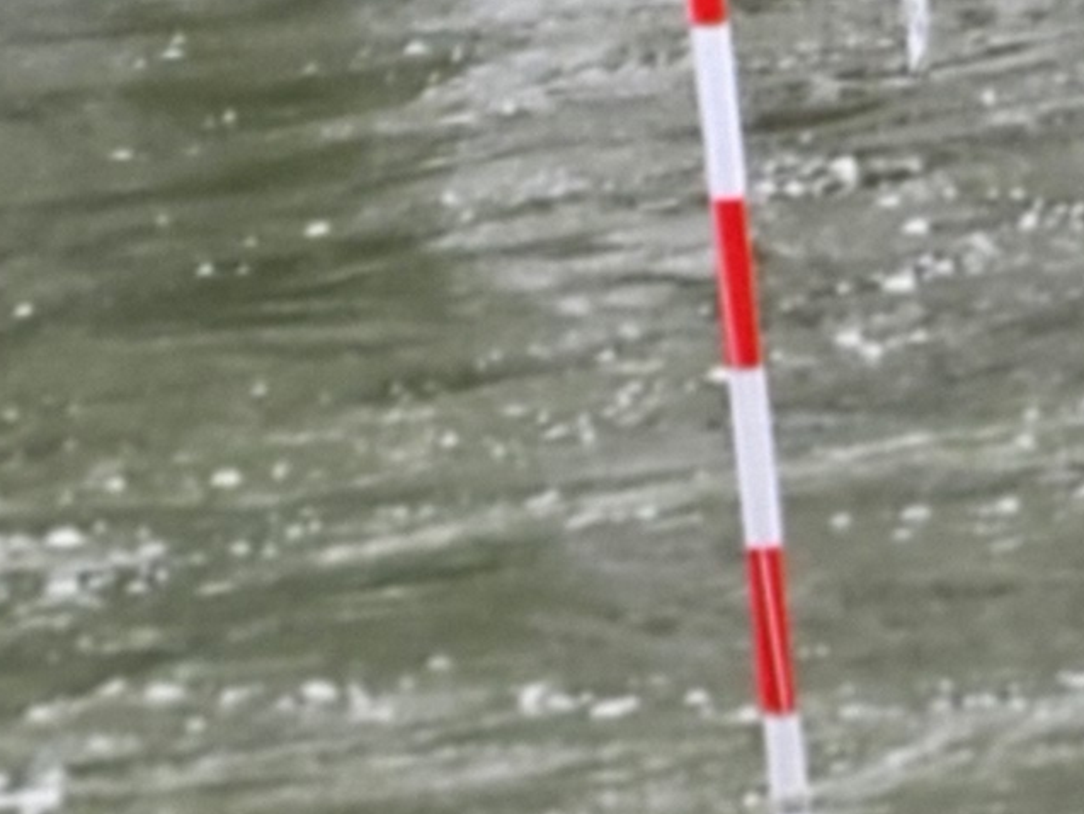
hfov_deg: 4.0
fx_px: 14940
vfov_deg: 3.1
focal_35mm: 477
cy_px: 1917
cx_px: 3329
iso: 25
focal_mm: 7.12
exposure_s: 1/186
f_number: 2.4
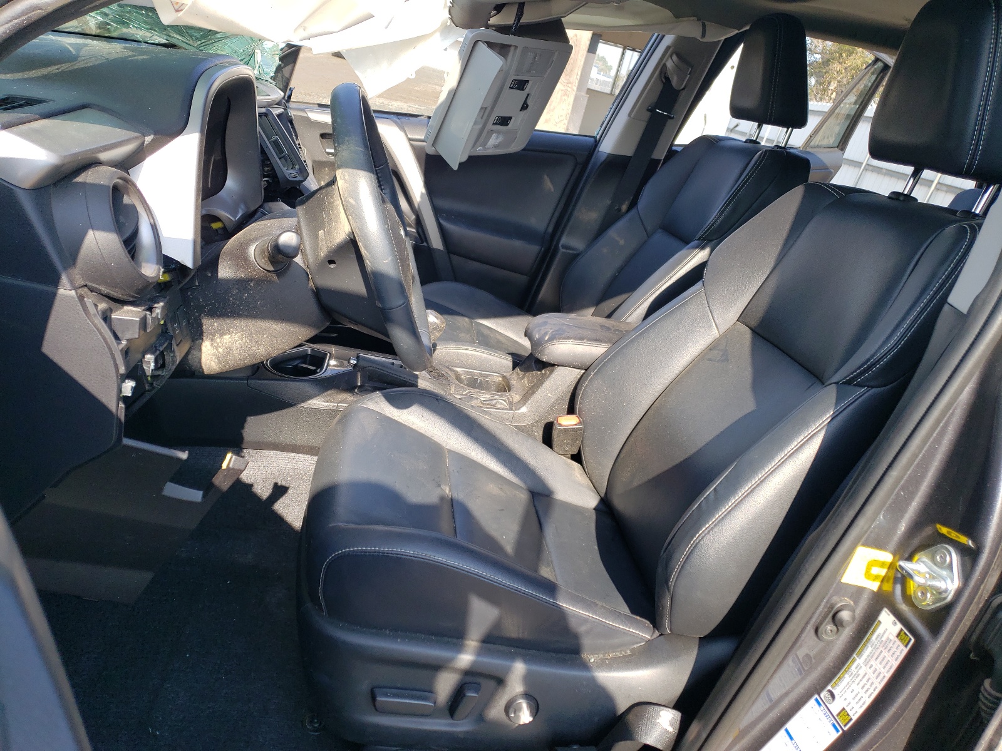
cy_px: 376
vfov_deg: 53.1
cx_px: 501
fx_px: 753
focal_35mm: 26
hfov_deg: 67.3
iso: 50
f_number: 1.5
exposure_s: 1/667
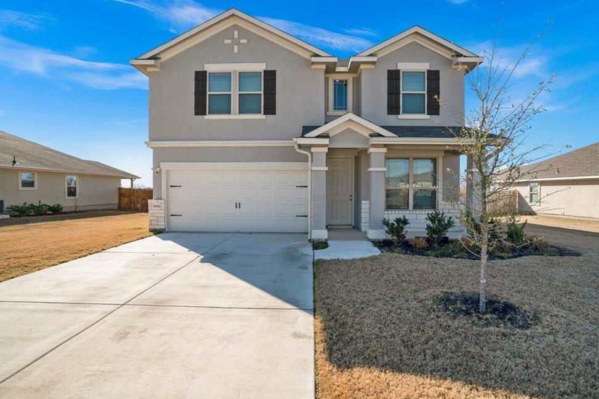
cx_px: 306
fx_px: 299
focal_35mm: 18
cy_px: 193
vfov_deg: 67.3
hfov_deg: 90.0
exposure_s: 1/400
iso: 500
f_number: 8
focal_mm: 17
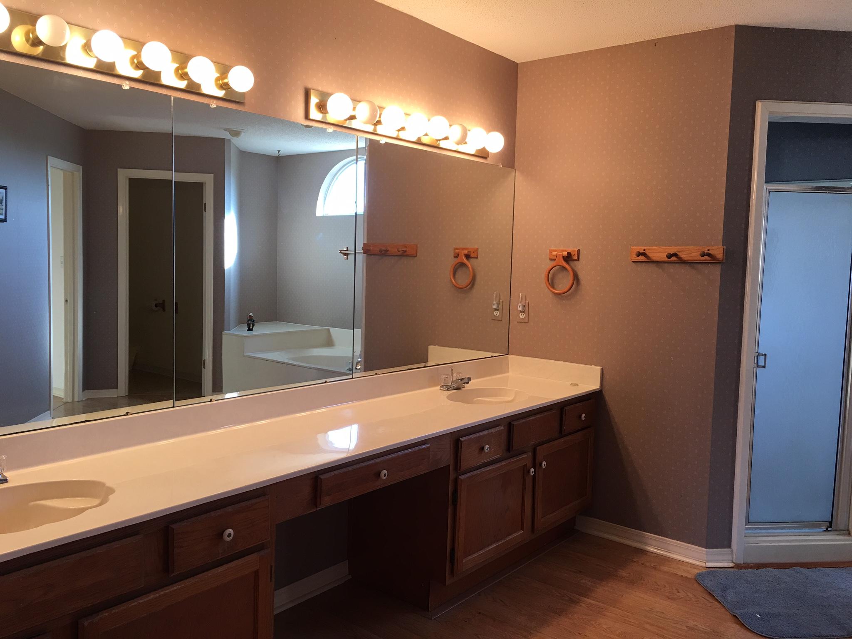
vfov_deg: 48.2
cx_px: 426
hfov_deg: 61.7
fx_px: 714
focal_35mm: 29
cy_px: 320
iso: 25
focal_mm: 4.15
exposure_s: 1/30
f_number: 2.2
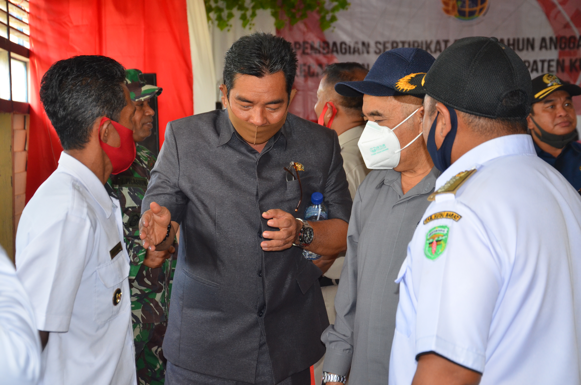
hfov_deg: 27.0
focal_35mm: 75
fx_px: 1208
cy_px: 192
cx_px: 290
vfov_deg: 18.1
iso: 800
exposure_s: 1/60
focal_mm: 50
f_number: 5
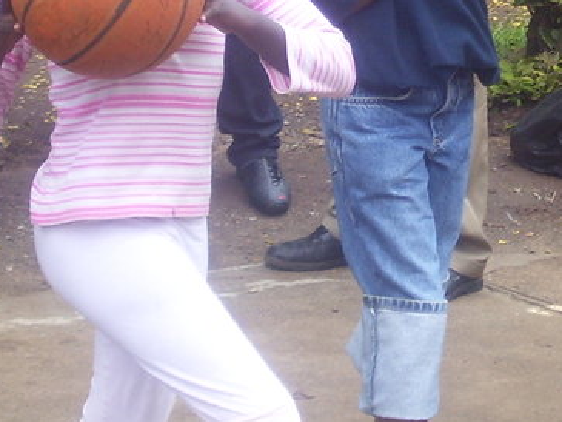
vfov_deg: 8.0
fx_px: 3005
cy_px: 48
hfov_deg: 10.7
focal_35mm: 185
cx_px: 408
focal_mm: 10.8
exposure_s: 1/250
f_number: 3.6
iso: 80
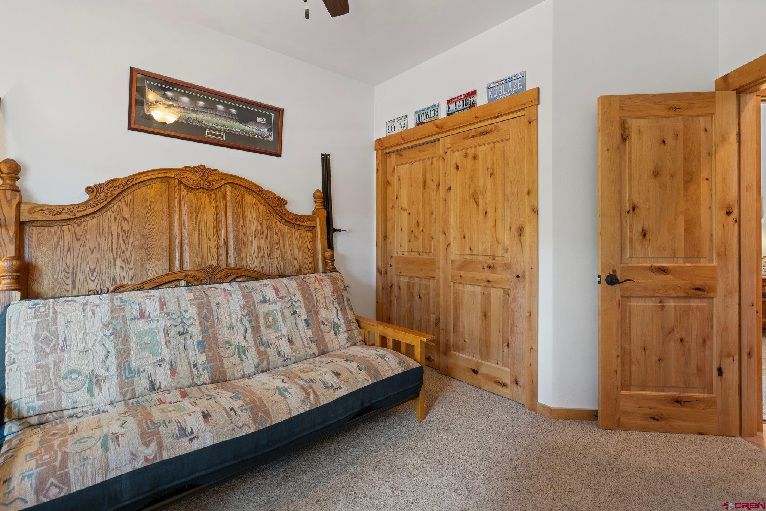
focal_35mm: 16
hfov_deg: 96.7
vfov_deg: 73.8
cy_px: 256
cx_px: 383
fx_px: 340
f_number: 8
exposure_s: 1
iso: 400
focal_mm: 16
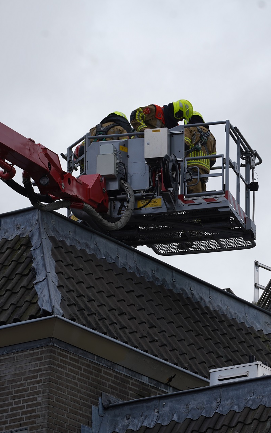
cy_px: 217
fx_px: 3213
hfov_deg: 4.8
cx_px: 265
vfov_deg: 7.7
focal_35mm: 272
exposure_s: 1/100
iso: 64
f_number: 7.1
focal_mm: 177
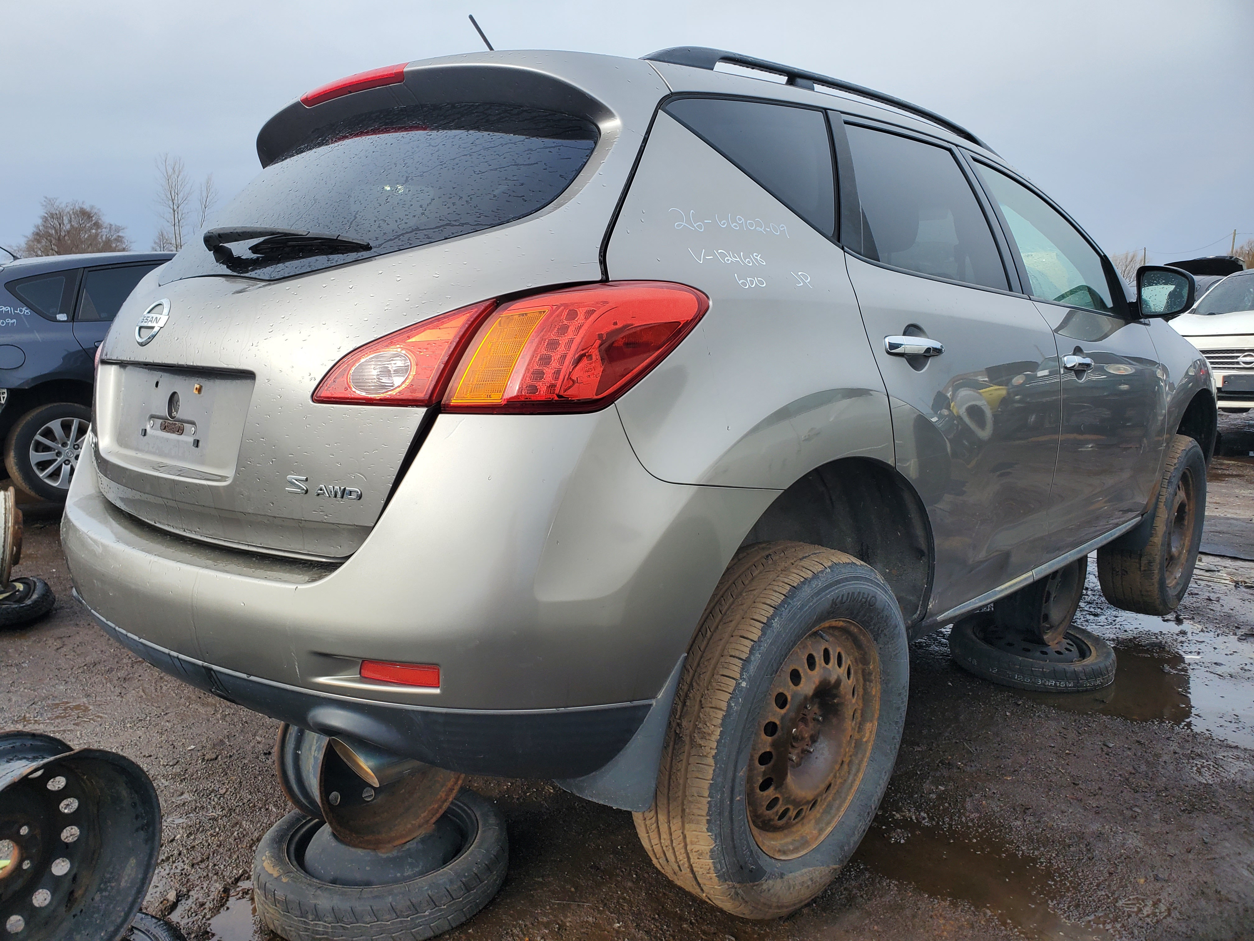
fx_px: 942
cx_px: 627
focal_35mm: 26
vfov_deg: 53.1
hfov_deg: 67.3
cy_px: 470
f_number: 2.4
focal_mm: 4.3
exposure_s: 1/670
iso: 50
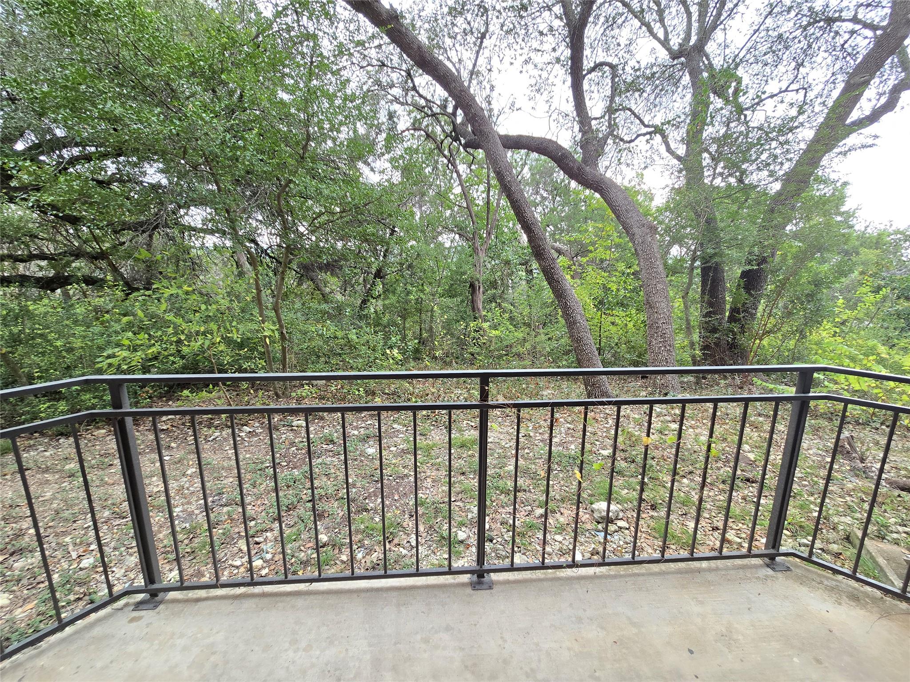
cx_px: 455
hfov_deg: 106.2
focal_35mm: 13
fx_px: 342
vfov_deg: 89.9
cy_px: 341
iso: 200
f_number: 2.2
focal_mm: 2.2
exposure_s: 1/60
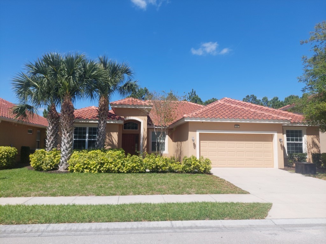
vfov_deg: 56.8
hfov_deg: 71.6
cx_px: 163
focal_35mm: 24
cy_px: 122
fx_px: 226
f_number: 1.8
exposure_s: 1/1748
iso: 40
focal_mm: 5.23
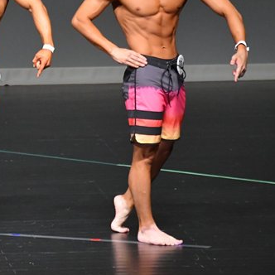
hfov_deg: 2.9
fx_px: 5348
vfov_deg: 2.9
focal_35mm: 595
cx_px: -17
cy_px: 75
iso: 7200
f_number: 5.6
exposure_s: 1/400
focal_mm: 200
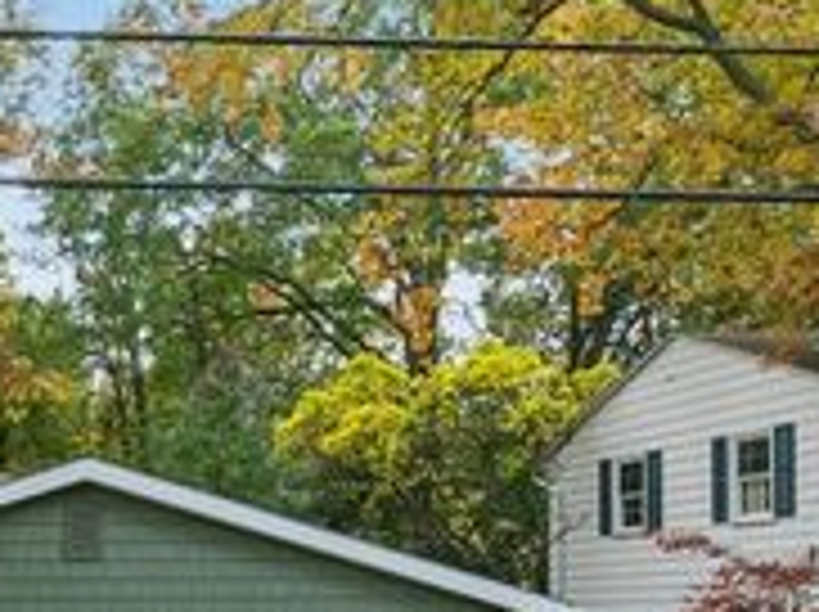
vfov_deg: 21.4
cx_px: -243
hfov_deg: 25.4
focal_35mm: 66
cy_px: 621
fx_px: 1559
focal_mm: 12.3
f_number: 2.8
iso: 410
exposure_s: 1/1250
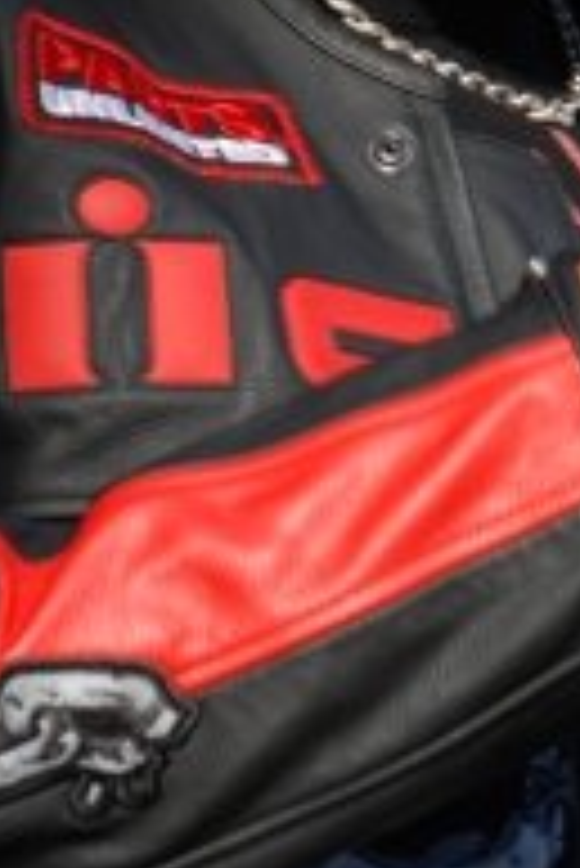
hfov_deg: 1.7
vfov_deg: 2.5
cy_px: 639
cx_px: 647
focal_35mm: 812
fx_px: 19587
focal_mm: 135
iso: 200
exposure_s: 1/400
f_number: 5.6
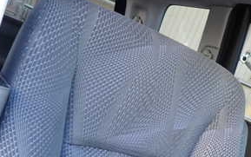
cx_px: 122
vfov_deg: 22.3
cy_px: 172
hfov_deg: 36.9
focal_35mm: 55
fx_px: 376
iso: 200
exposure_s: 1/40
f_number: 2
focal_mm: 4.5
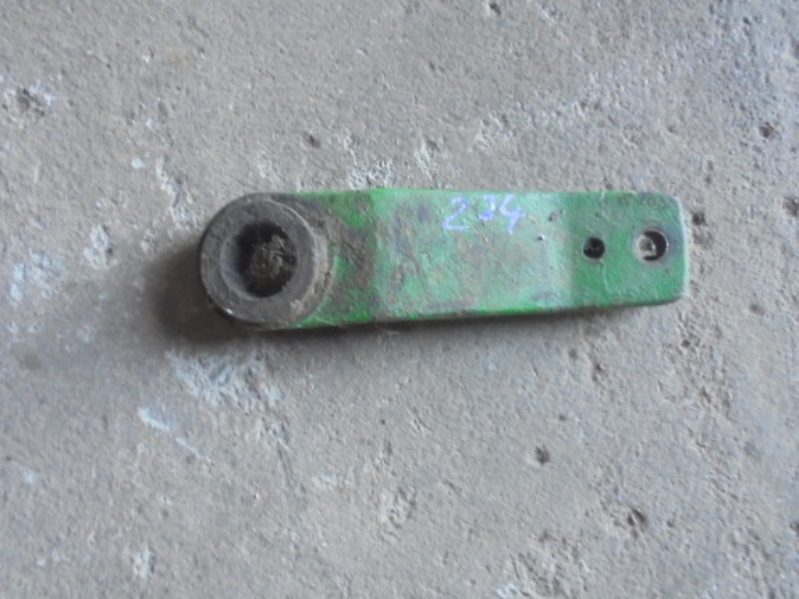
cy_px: 291
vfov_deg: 48.2
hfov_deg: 61.7
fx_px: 669
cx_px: 386
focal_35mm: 29
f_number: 3.5
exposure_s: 1/15
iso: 400
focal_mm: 4.6
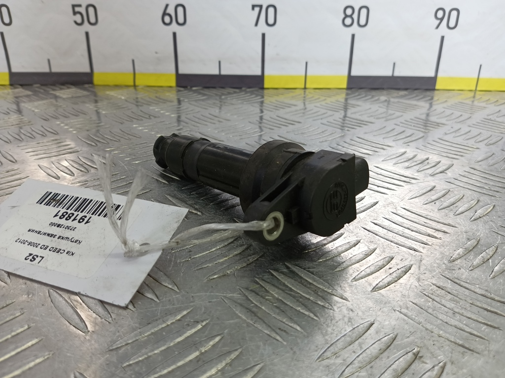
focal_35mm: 23
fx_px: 336
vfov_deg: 58.9
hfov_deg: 73.9
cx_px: 252
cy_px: 189
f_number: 1.6
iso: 111
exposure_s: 1/100
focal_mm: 4.11
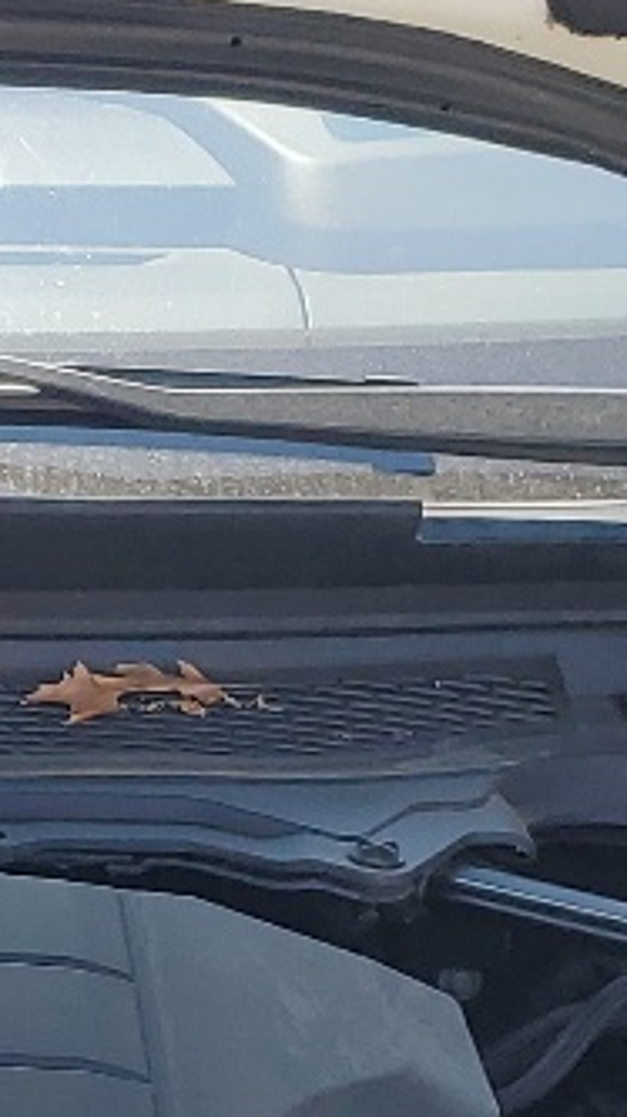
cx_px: -392
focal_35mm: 136
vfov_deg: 15.7
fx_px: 4025
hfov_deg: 8.6
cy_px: 909
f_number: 1.5
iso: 50
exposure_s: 1/909
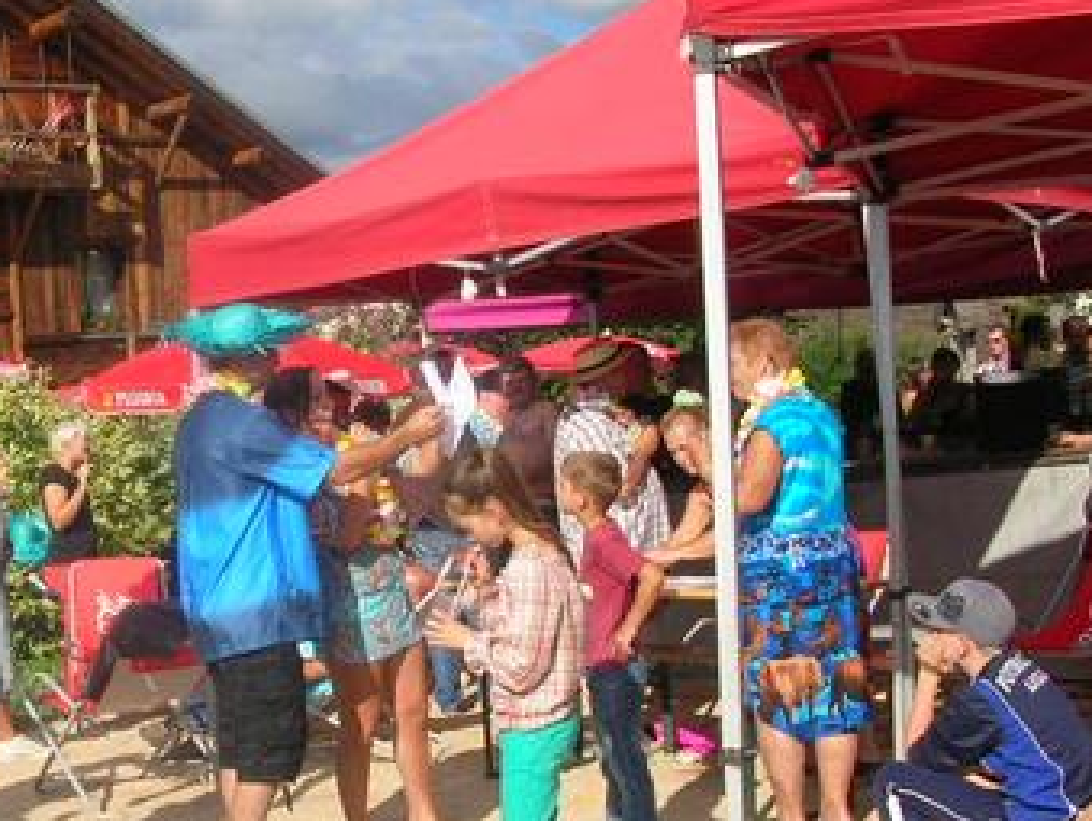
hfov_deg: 28.9
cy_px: 486
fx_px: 2084
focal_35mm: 66
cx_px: 267
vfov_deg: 22.3
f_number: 5.6
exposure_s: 1/315
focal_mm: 5.8
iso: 50
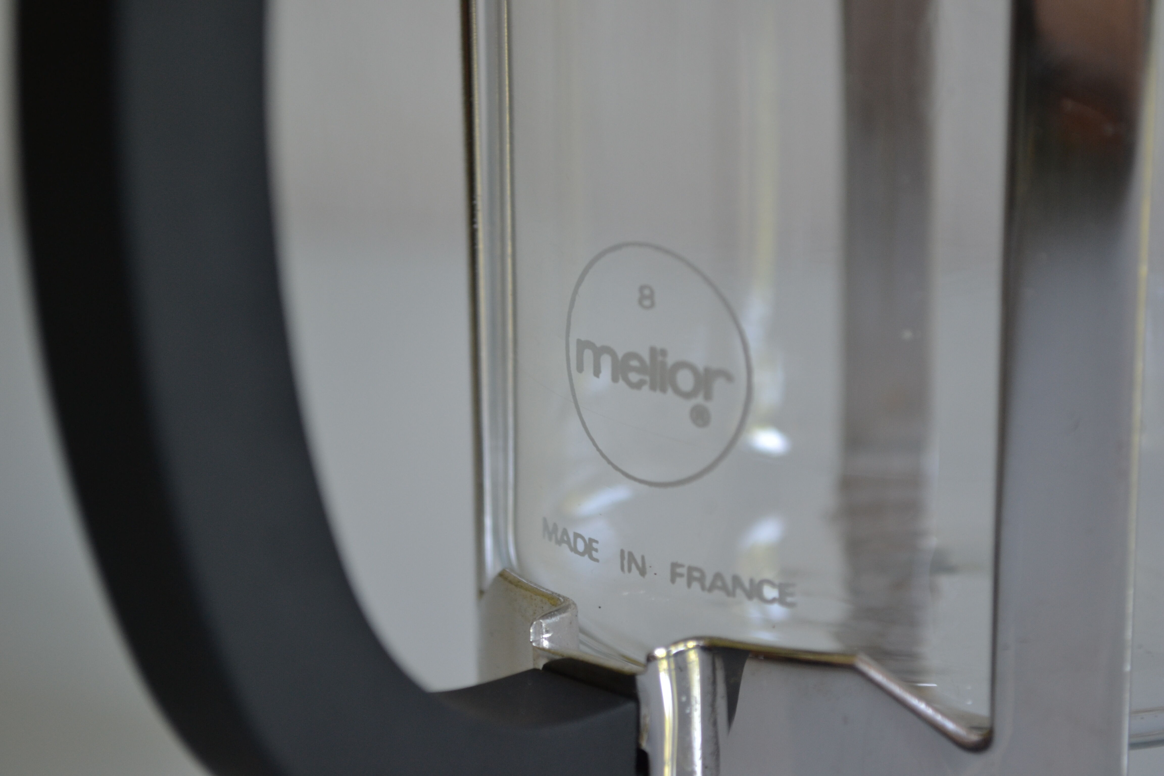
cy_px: 388
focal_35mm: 82
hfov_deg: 24.6
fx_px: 2667
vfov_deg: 16.6
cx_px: 582
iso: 400
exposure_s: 1/25
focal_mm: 55
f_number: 5.6
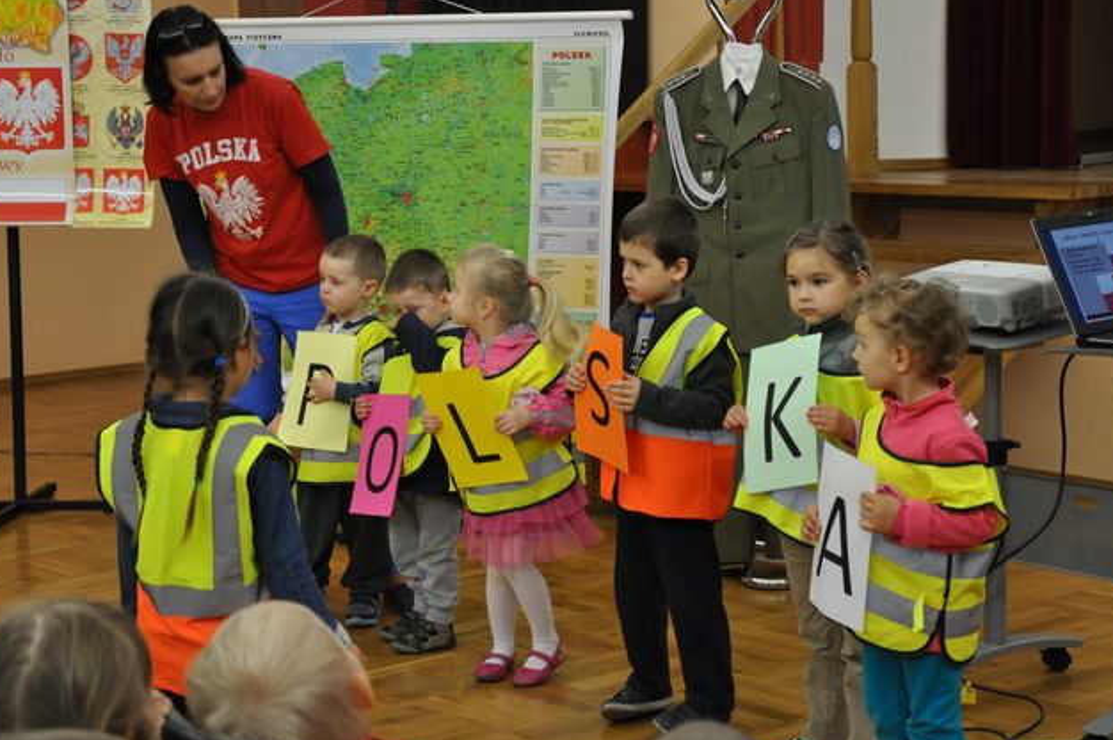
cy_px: 333
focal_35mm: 78
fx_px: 2396
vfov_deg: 17.5
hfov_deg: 26.2
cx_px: 528
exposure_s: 1/50
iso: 800
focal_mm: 45
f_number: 4.8
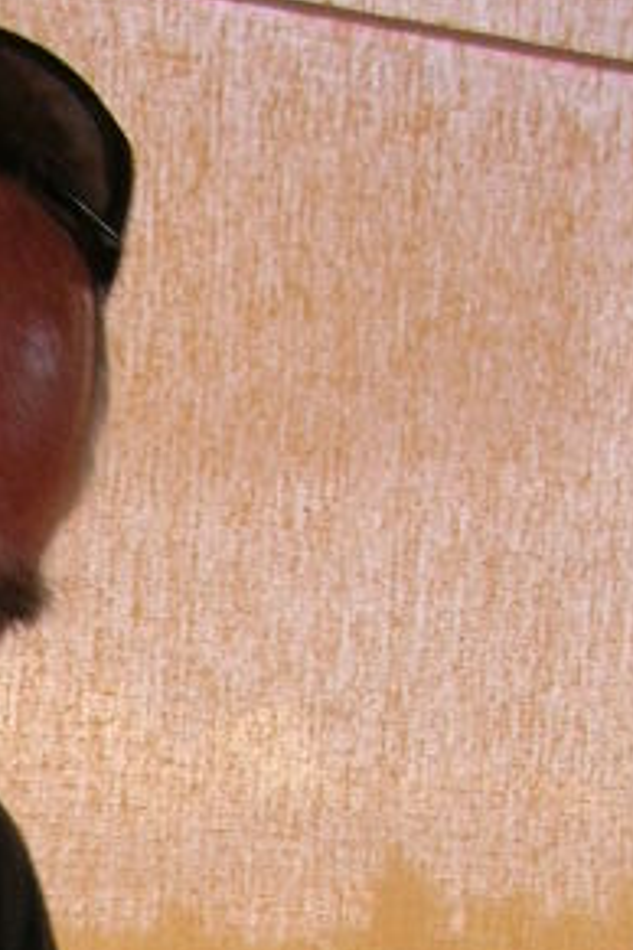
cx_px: -349
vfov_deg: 14.4
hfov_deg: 10.3
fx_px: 3376
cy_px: 1626
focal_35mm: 128
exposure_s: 1/44.7
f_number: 2.8
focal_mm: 5.8
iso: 50
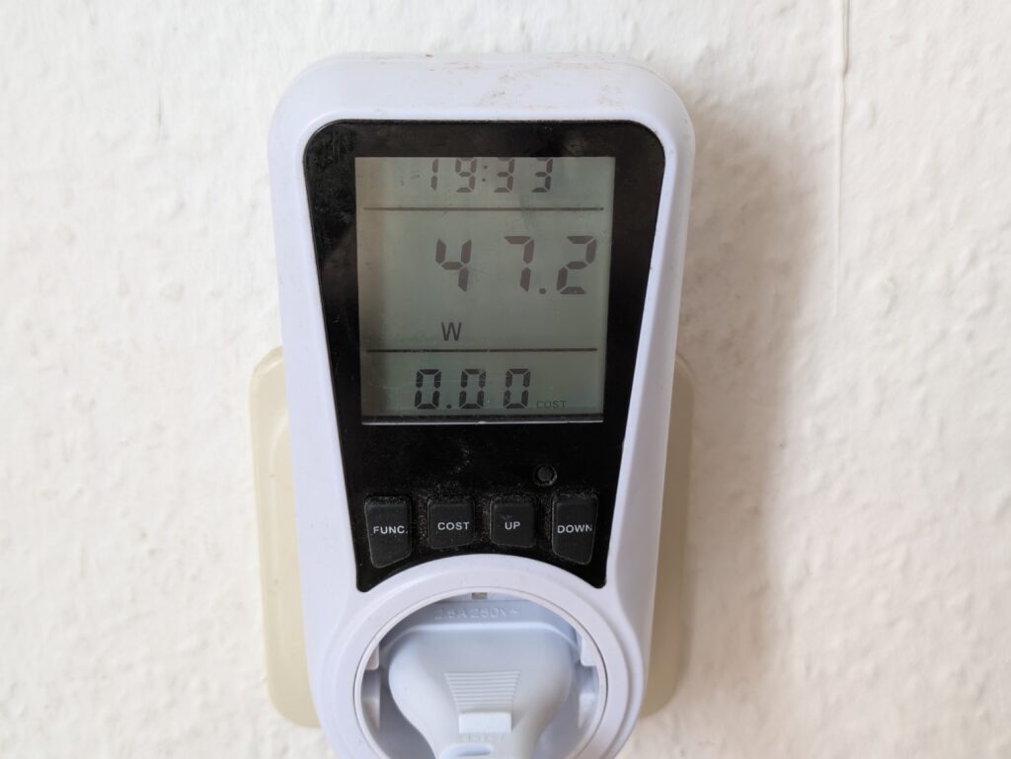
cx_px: 506
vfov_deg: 28.6
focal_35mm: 51
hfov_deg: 37.5
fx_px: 1490
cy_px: 380
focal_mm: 5.43
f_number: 1.89
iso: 86
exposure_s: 1/60
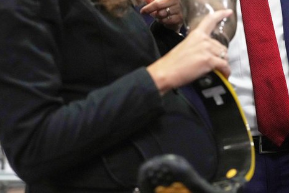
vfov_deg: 11.4
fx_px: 955
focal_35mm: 119
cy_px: 18
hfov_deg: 16.9
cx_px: 282
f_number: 2.8
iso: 4000
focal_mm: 54
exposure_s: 1/500
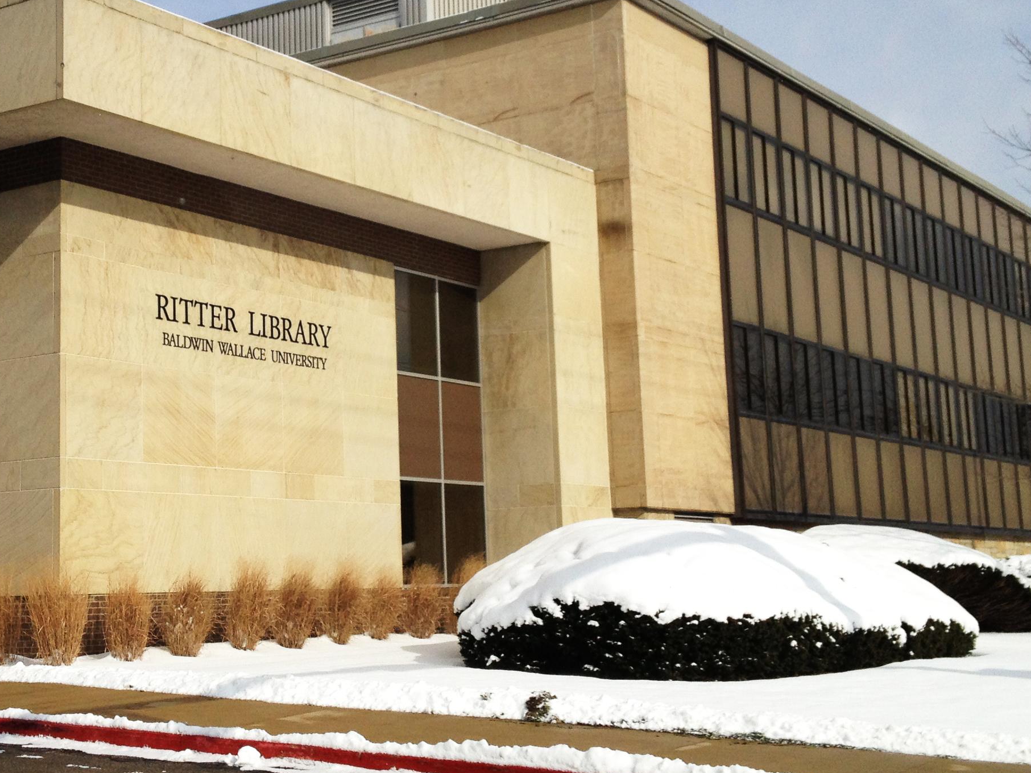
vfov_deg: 23.3
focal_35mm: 63
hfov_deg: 30.4
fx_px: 1877
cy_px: 311
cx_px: 310
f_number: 2.4
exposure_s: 1/4255
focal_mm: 4.28
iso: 50
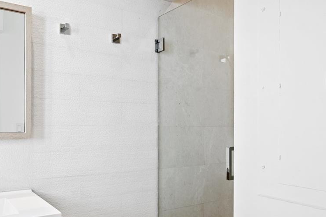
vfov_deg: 43.3
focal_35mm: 30
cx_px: 100
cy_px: 133
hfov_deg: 59.9
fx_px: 272
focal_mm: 14
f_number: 3.5
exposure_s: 1/40
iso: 100
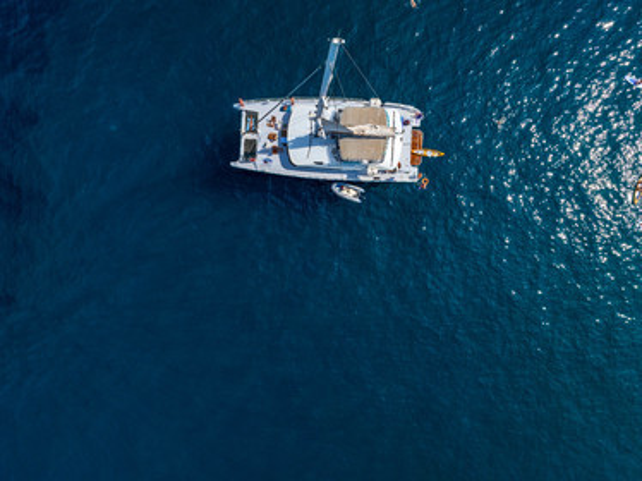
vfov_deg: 56.8
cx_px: 321
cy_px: 240
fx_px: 445
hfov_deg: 71.6
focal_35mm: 24
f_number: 11
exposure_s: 1/200
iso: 100
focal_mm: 12.3
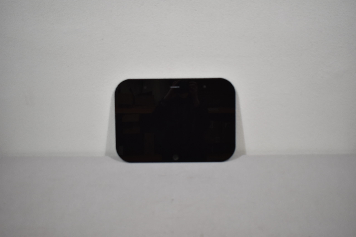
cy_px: 118
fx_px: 371
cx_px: 178
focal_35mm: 38
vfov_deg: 35.5
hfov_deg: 51.3
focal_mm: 25
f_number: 4
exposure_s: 1/250
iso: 560
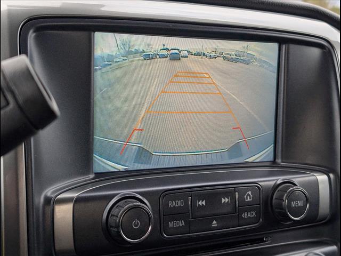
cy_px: 128
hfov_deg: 38.9
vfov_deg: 29.7
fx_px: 483
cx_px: 170
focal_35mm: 49
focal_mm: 6.9
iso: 34
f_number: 1.68
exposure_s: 1/222
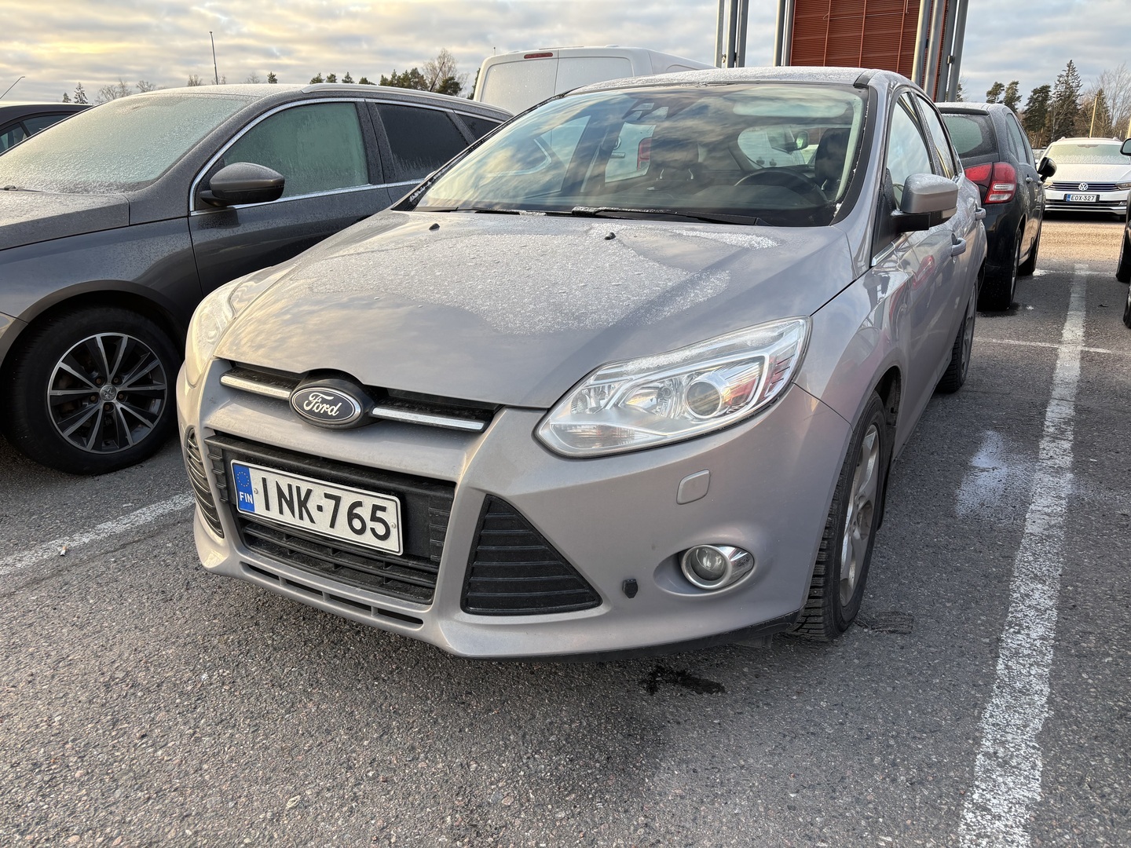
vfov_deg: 53.1
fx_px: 849
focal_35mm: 26
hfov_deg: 67.3
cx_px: 566
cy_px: 424
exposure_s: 1/349
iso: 50
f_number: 1.6
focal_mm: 5.96
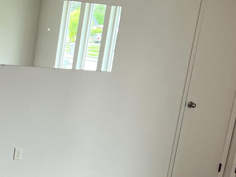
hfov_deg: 22.6
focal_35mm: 79
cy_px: 136
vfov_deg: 18.5
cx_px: -55
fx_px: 539
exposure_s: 1/60
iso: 80
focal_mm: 5.7
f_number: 1.5
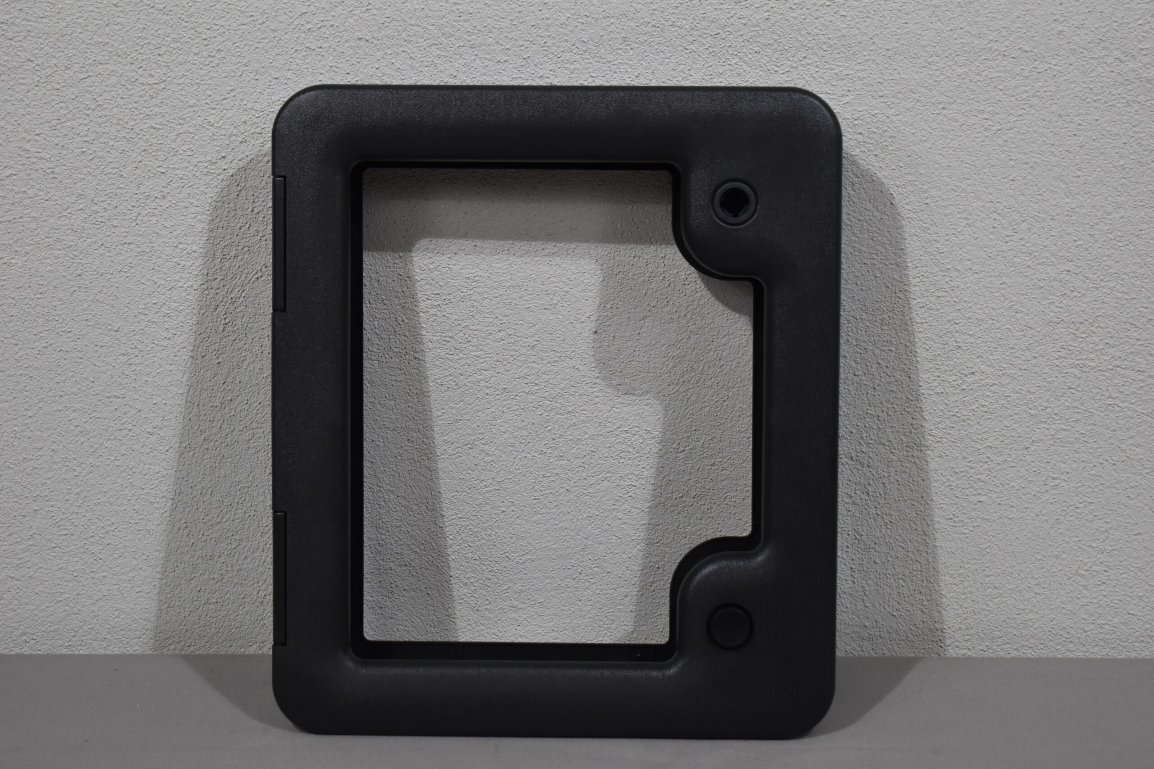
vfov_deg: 17.5
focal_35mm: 78
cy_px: 384
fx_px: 2500
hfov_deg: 26.0
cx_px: 577
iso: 800
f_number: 5.6
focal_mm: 52
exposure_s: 1/250
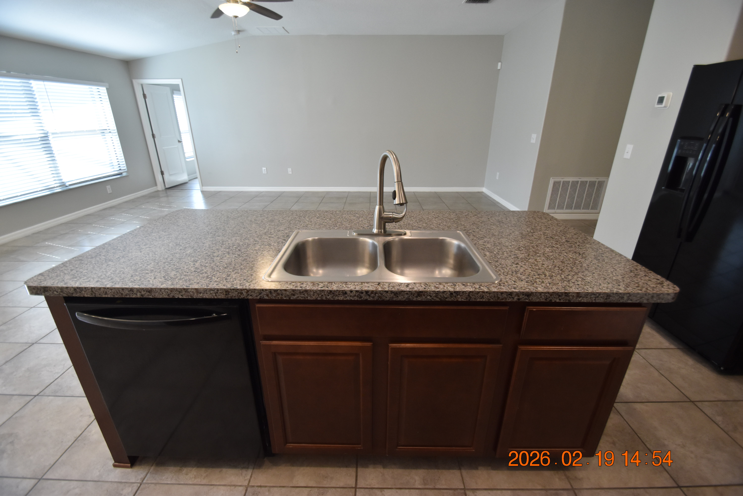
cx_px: 372
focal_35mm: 15
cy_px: 248
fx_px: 310
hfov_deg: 100.4
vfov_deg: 77.3
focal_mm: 10
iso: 800
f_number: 3.5
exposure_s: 1/180
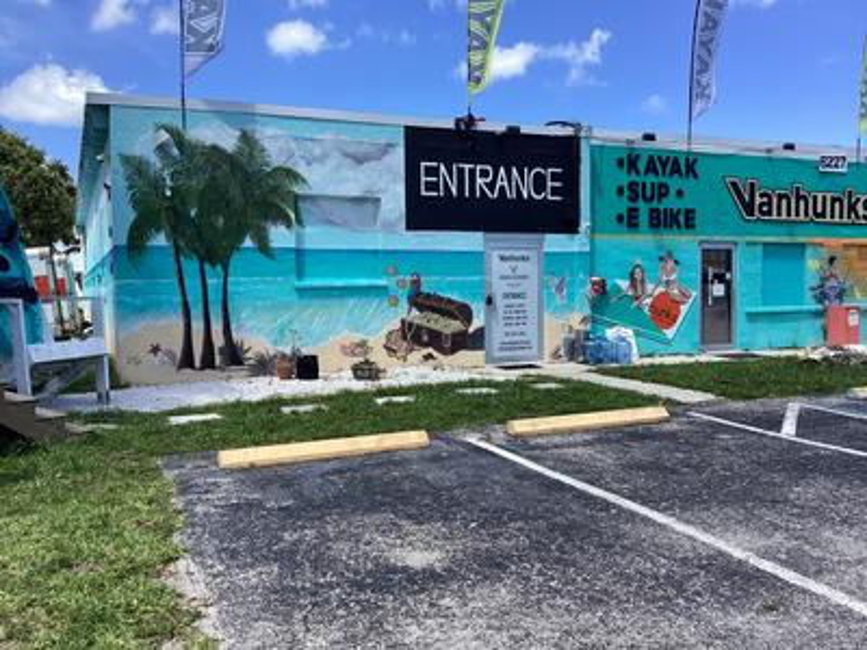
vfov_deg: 45.4
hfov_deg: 58.4
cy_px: 325
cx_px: 434
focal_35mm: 31
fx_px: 776
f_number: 2.4
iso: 25
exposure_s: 1/970
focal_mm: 3.3
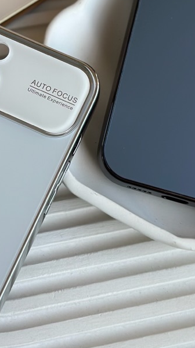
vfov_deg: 19.0
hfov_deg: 10.8
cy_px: 84
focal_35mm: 112
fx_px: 1030
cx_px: 52
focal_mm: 6.86
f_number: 1.78
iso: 80
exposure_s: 1/1009
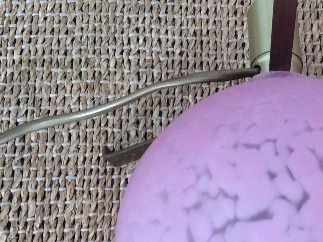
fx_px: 783
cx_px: 259
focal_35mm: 84
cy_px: 192
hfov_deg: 23.0
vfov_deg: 17.4
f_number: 2.4
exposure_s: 1/25
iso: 160
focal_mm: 3.3
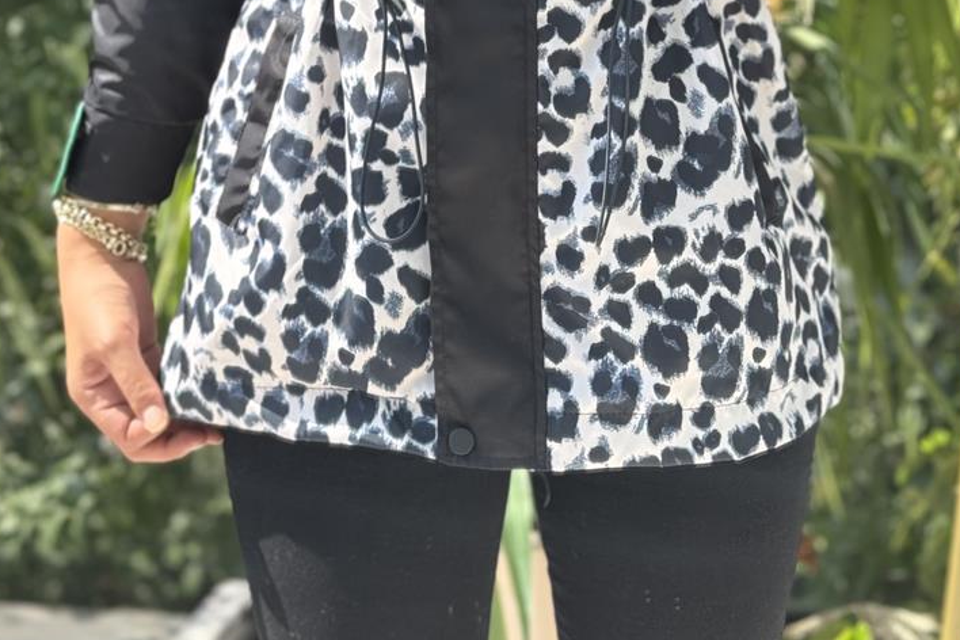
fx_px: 2506
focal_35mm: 94
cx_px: 527
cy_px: -246
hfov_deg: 21.7
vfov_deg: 13.9
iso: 64
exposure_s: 1/214
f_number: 1.78
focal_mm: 6.76
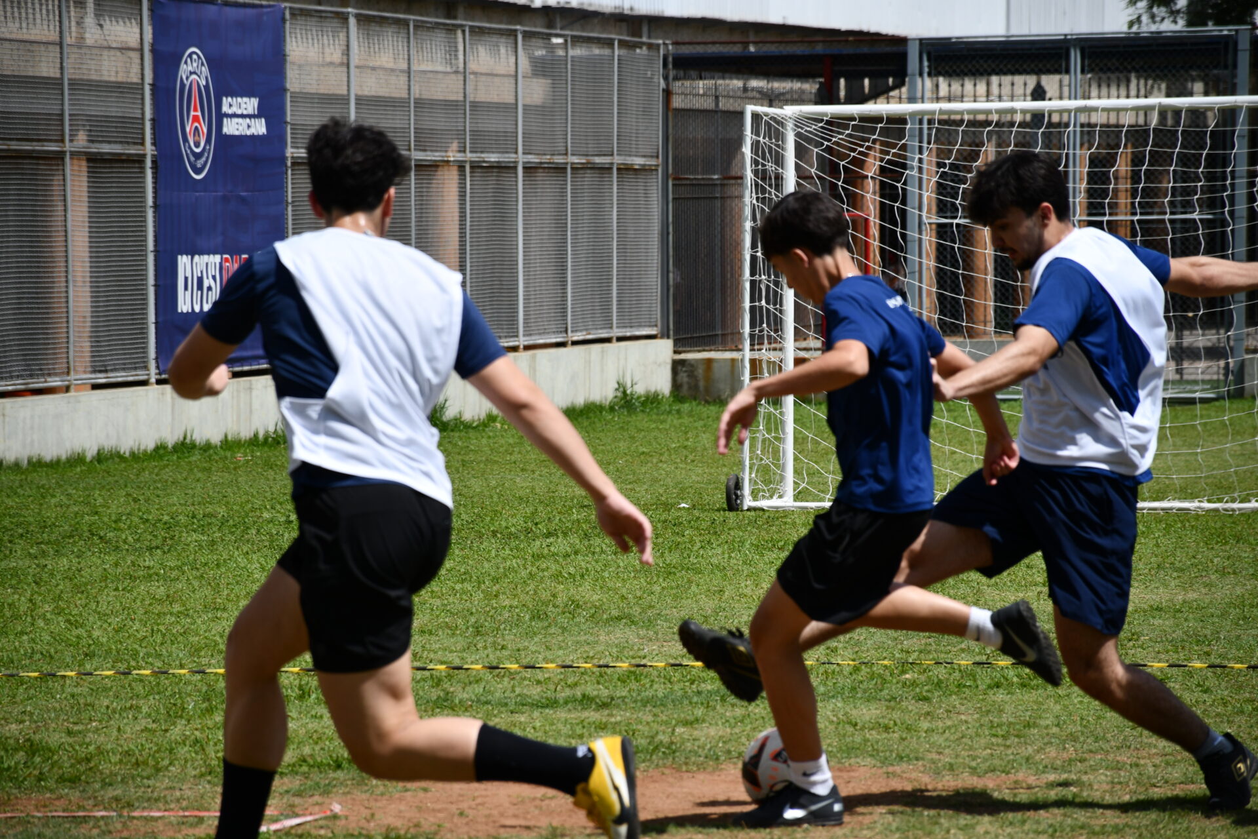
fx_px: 7338
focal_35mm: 210
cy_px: 420
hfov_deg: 9.8
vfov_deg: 6.5
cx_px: 629
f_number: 6.3
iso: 200
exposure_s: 1/1250
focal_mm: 140
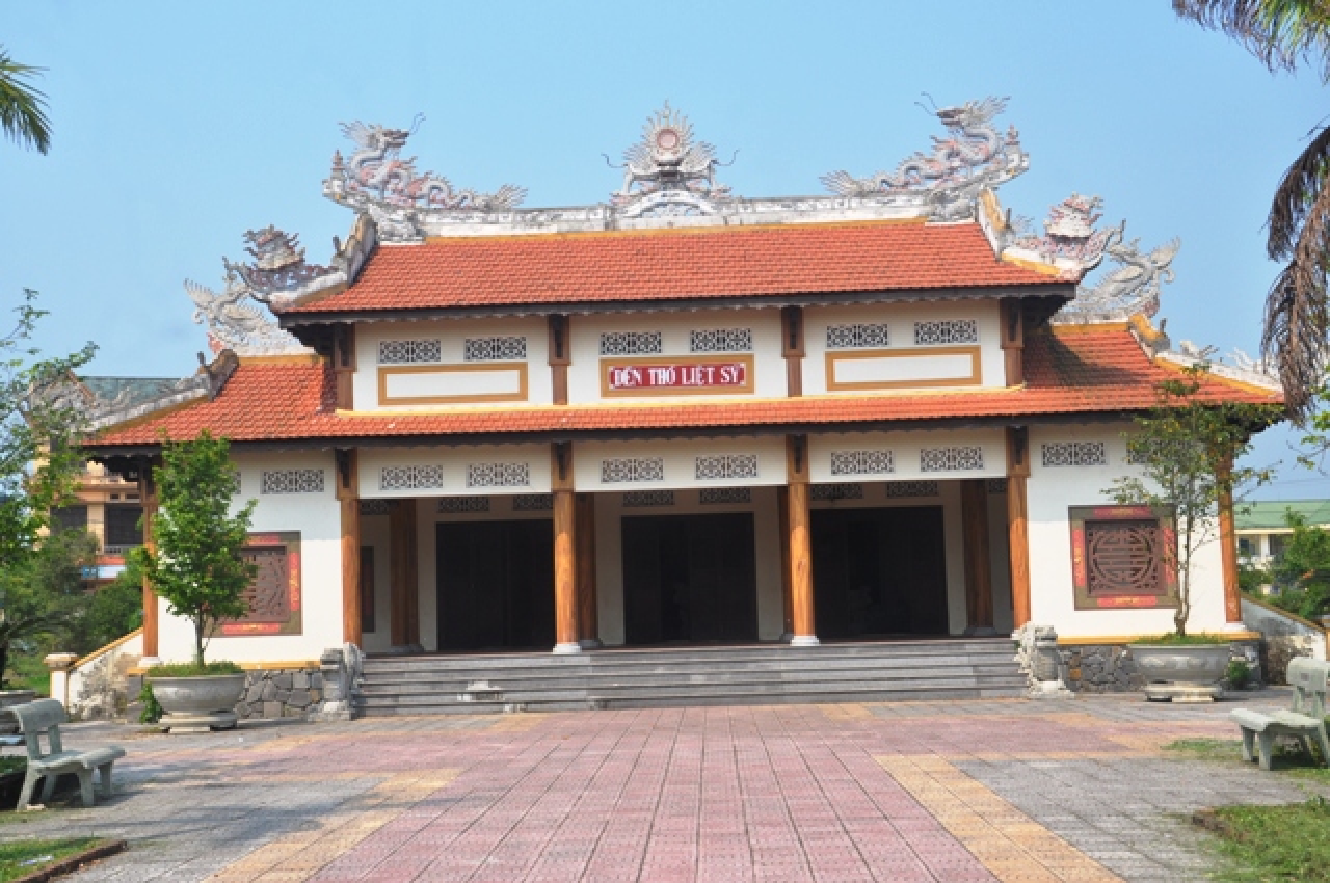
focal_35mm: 48
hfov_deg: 41.2
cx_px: 665
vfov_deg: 28.0
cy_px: 442
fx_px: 1771
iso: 200
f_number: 9
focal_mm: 32
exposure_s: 1/320
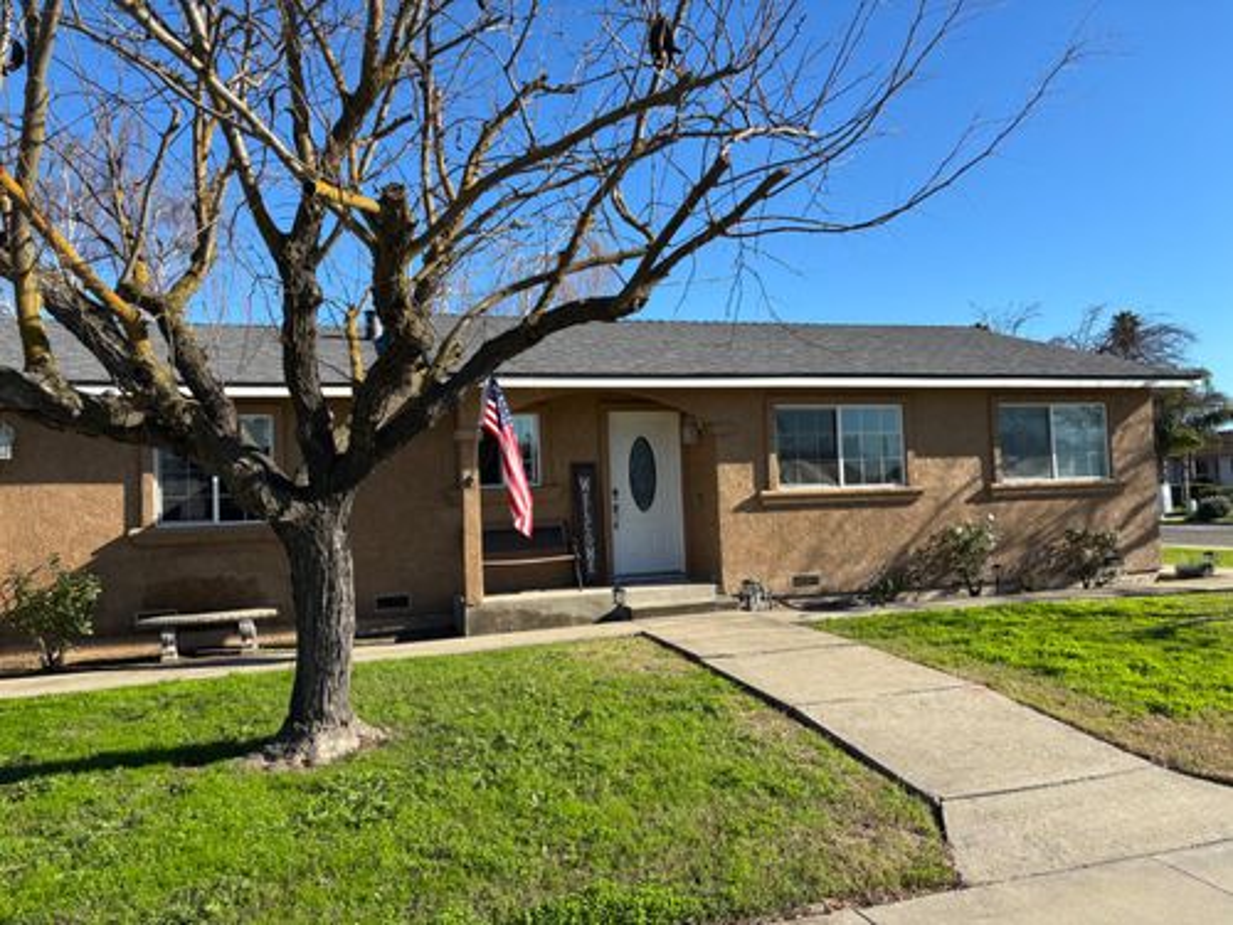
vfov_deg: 53.1
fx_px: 926
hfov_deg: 67.3
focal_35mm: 26
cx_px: 616
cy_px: 462
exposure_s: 1/1876
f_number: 1.6
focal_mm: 5.96
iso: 50
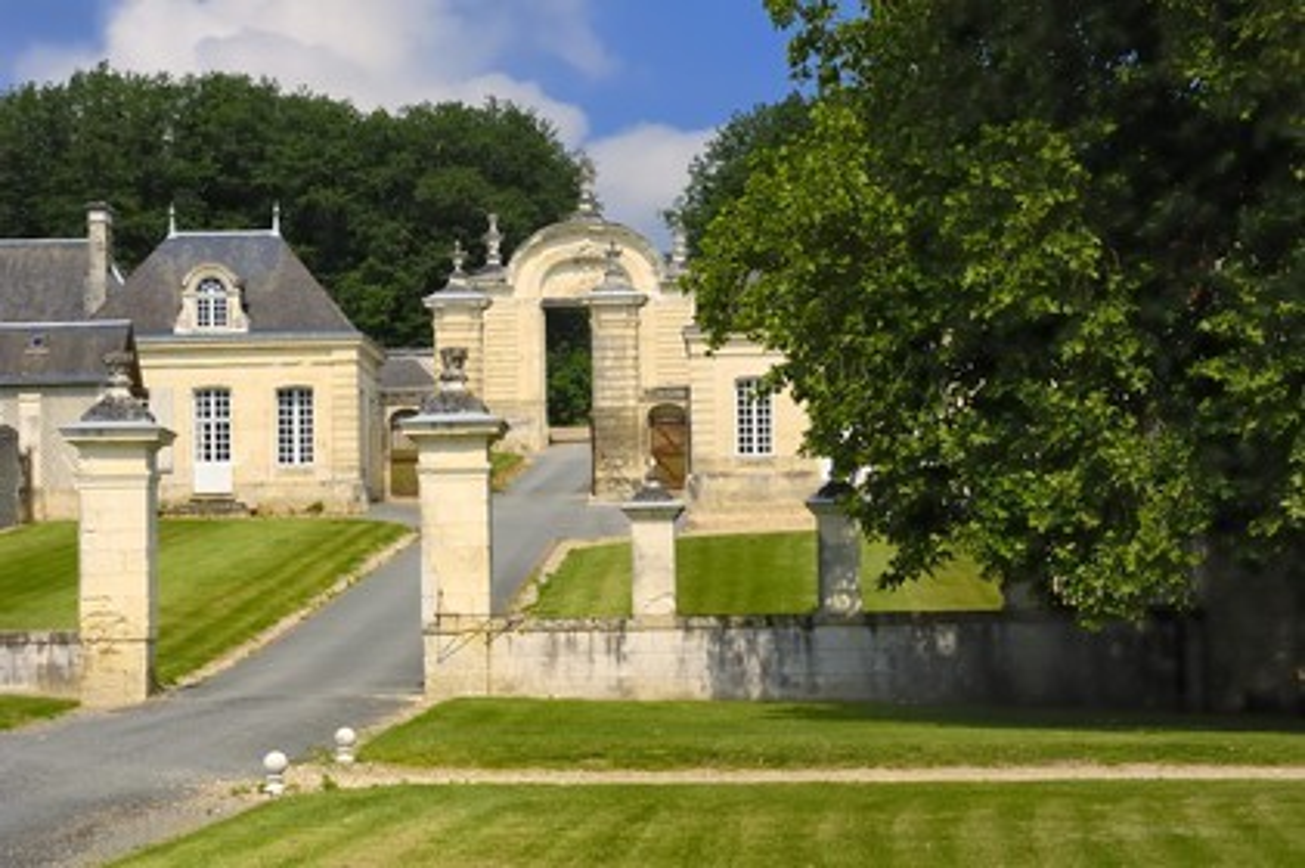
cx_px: 652
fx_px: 3803
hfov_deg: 19.5
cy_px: 434
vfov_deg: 13.0
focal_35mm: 105
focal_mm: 70
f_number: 12
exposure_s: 1/100
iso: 100
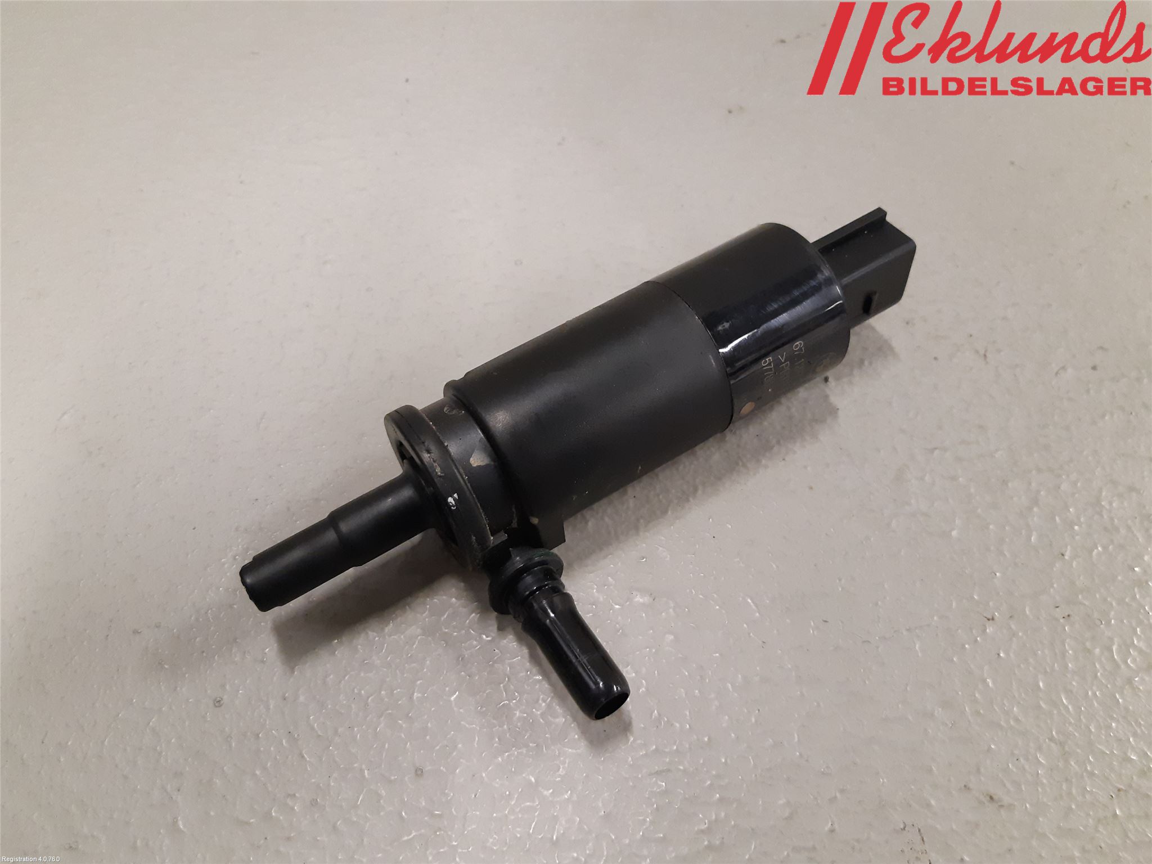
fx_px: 865
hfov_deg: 67.3
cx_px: 576
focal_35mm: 26
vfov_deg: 53.1
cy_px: 432
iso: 250
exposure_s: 1/50
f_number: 1.7
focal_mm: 3.93
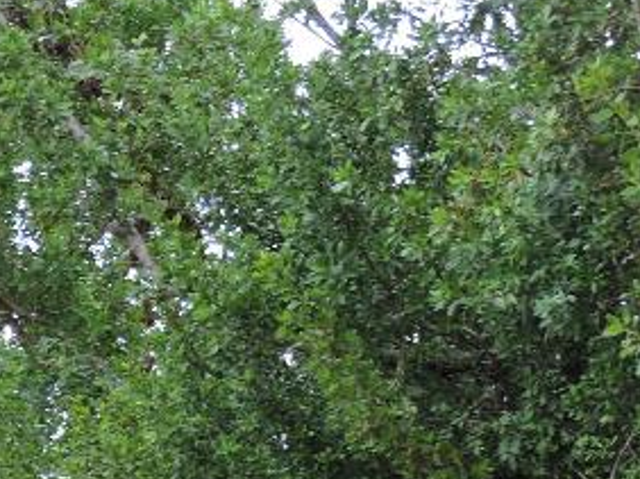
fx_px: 3695
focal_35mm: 200
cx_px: -409
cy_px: 733
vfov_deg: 7.3
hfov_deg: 9.5
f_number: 3.7
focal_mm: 9.8
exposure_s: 1/60
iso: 100
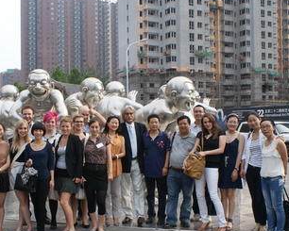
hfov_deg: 40.1
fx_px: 394
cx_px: 113
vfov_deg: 32.6
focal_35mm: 46
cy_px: 143
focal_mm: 20
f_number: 9
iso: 100
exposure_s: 1/80
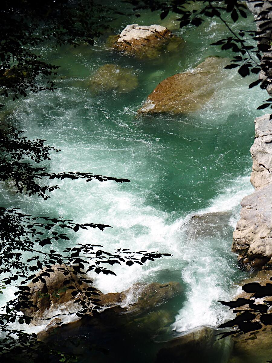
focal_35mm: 147
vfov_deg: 13.4
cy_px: 182
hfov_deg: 10.1
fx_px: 1540
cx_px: 136
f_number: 5
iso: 80
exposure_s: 1/400
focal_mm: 24.1
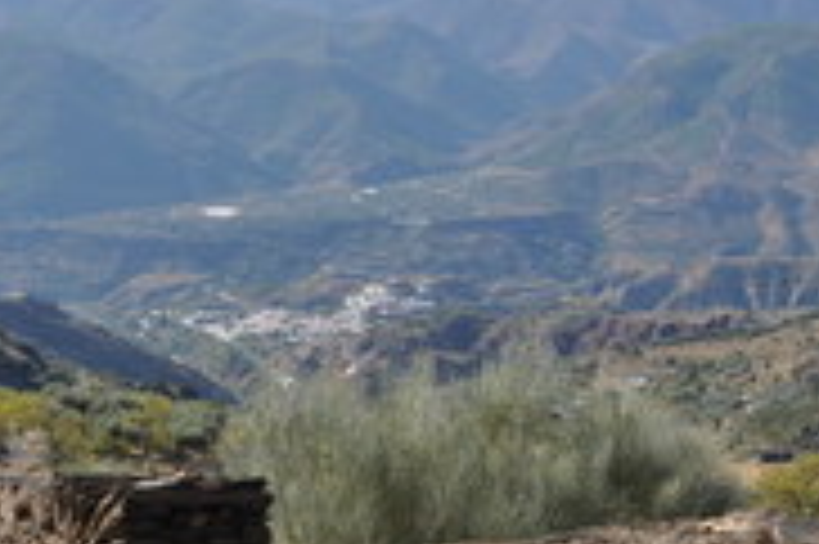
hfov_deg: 20.0
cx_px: 351
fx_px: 2321
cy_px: 477
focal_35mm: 102
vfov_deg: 13.3
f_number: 13
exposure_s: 1/160
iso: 200
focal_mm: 31
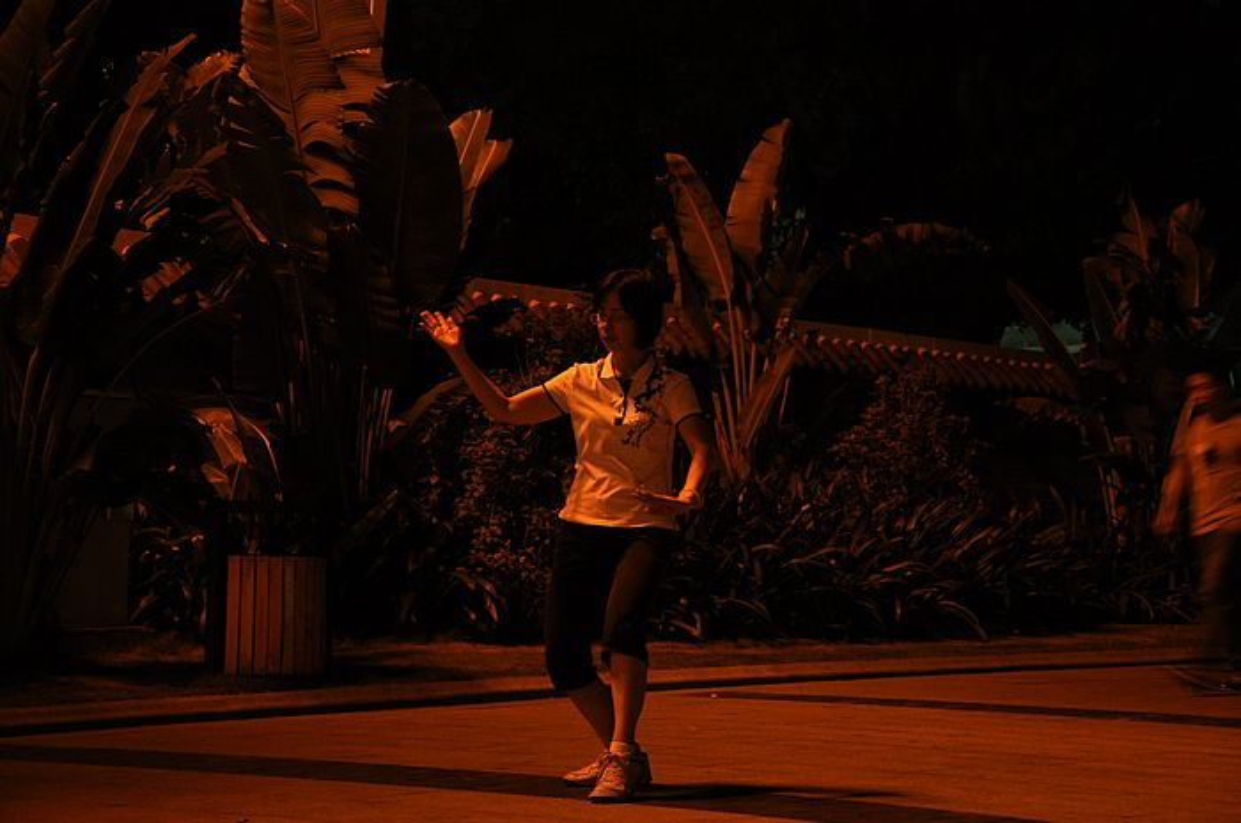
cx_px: 620
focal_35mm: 78
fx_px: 2684
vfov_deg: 17.4
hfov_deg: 26.0
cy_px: 412
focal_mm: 52
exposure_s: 1/13
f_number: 5
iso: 800
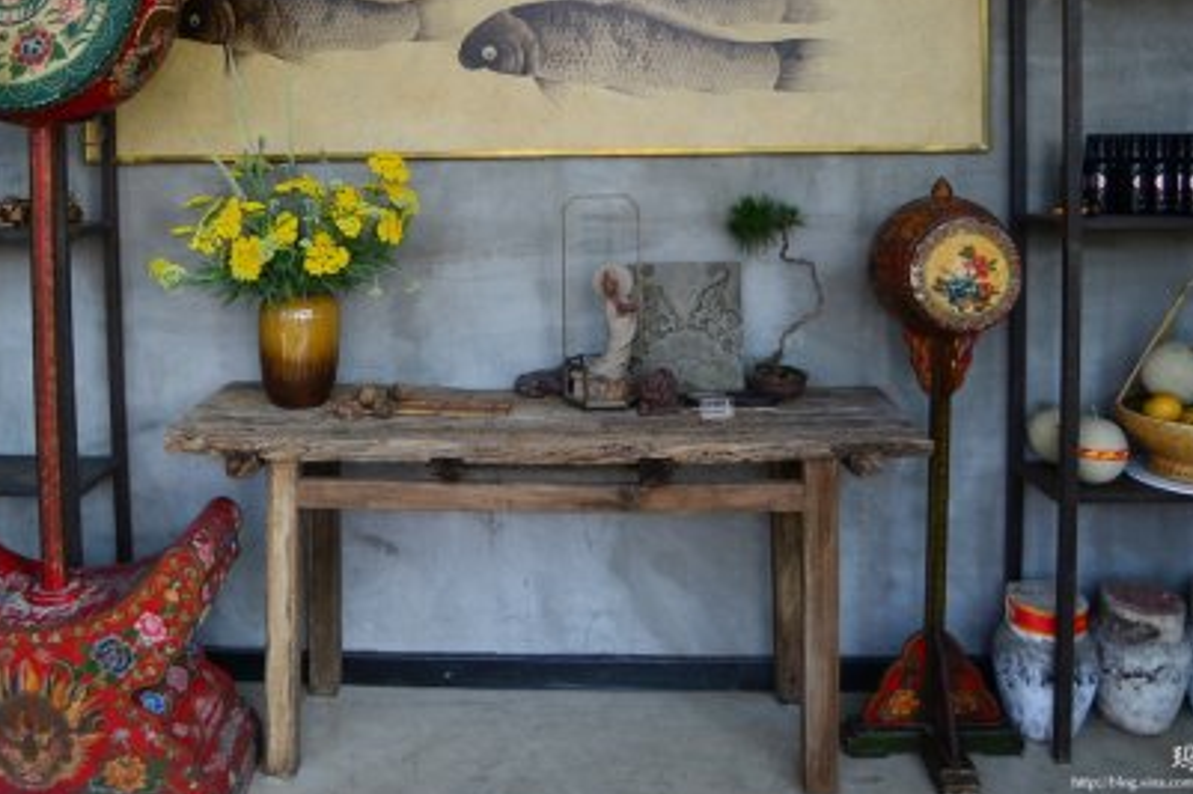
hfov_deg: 60.1
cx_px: 524
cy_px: 184
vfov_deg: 40.9
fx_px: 1027
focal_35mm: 31
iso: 200
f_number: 4
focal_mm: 18
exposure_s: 1/100
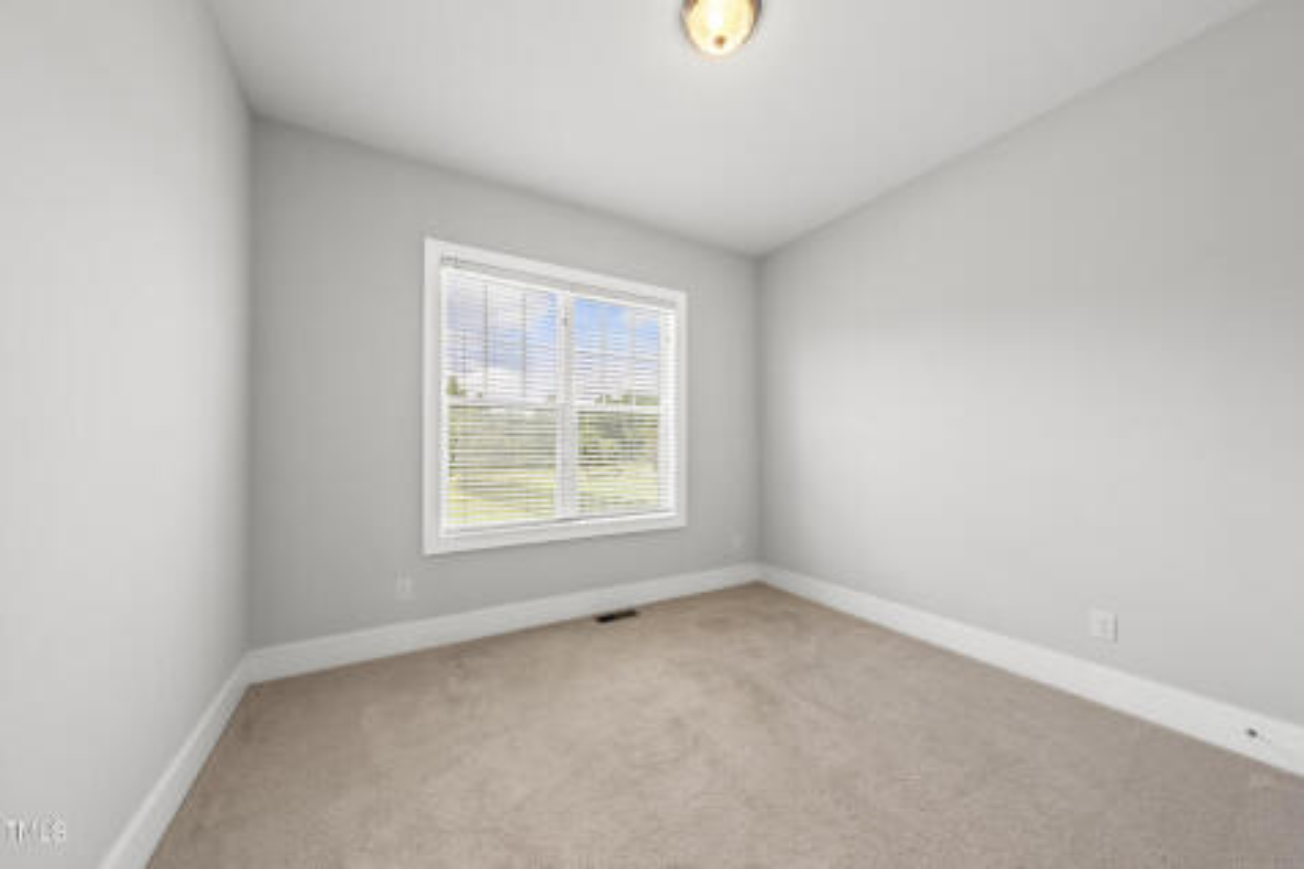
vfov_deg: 90.0
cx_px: 652
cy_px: 434
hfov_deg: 112.6
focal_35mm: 12
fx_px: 434
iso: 320
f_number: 7.1
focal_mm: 12
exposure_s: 1/30
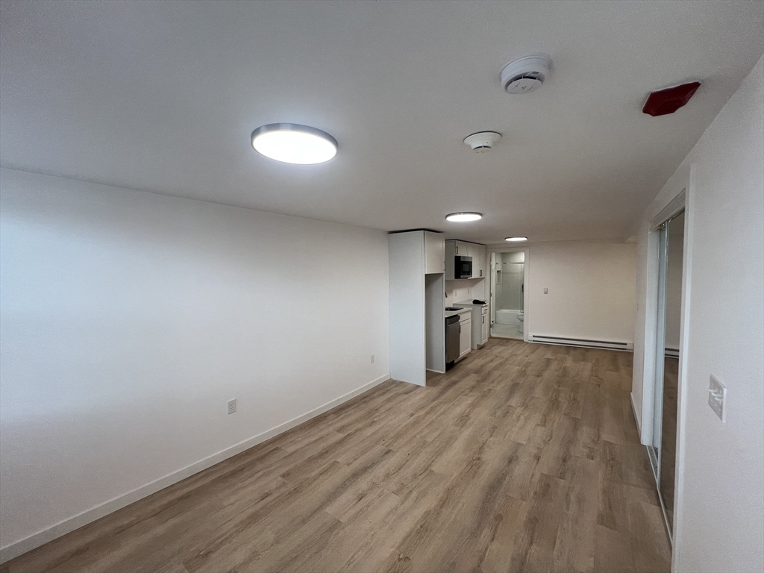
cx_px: 382
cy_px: 286
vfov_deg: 89.9
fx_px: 287
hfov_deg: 106.2
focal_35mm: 13
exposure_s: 1/120
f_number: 1.8
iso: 125
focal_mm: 1.57
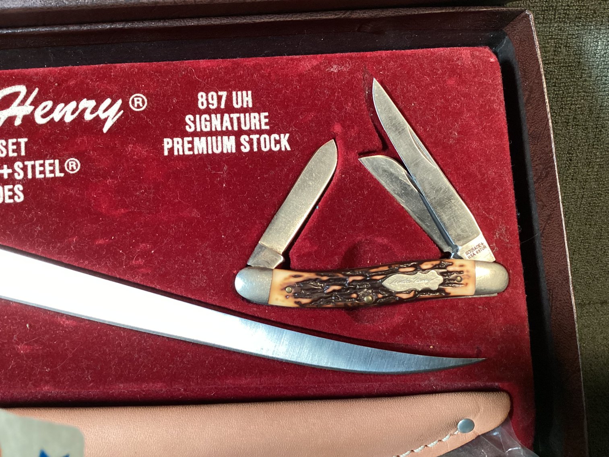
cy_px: 228
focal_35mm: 31
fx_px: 545
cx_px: 304
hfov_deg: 58.3
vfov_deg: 45.4
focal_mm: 3.3
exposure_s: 1/50
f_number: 2.4
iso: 400
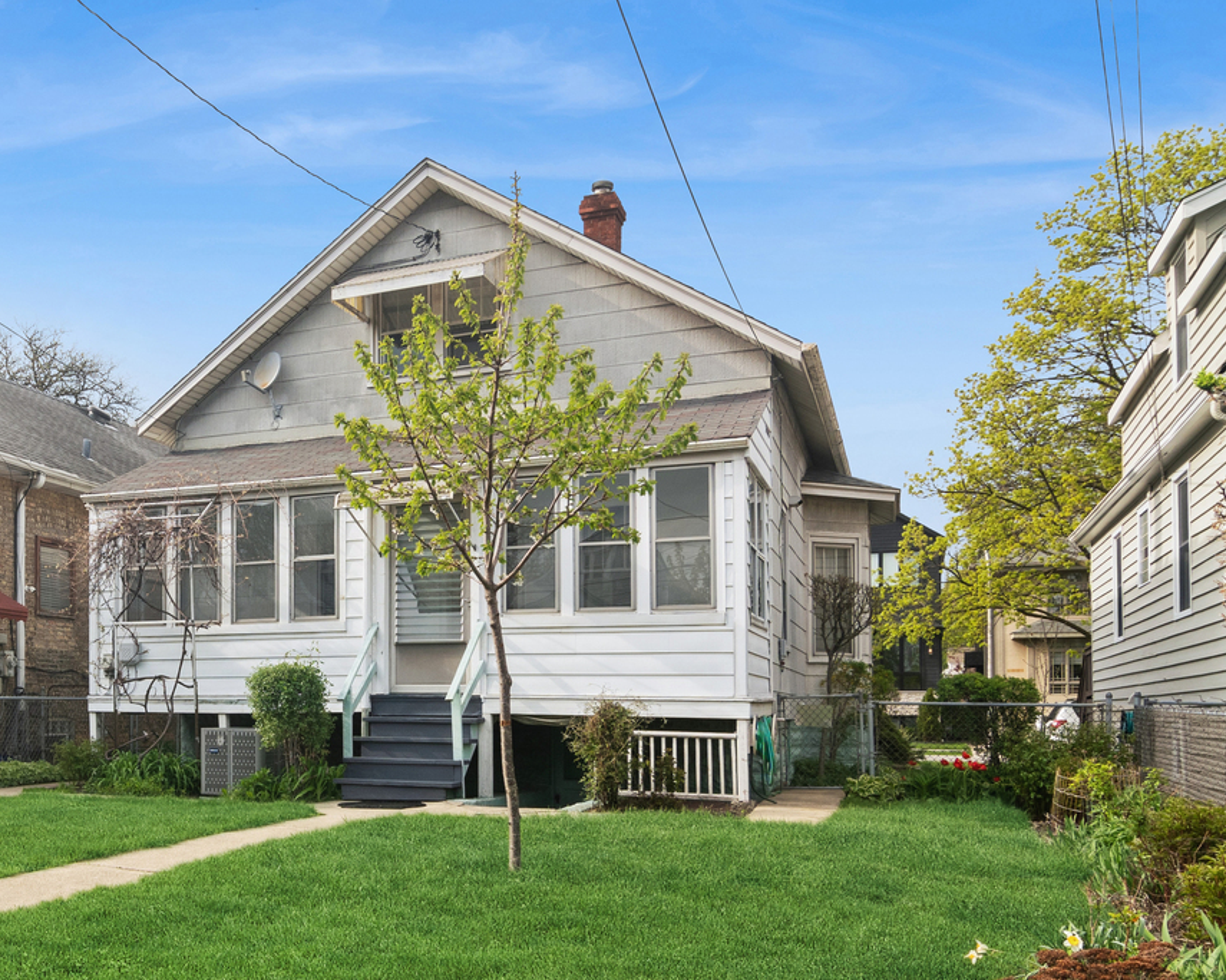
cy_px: 678
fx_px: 1161
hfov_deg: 52.3
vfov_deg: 44.9
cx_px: 258
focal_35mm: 32
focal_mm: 12
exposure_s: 1/250
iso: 200
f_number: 8
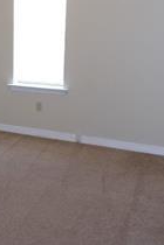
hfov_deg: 22.6
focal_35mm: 57
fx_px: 389
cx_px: -11
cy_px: 69
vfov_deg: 34.5
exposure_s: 1/25
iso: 200
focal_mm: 4.3
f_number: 3
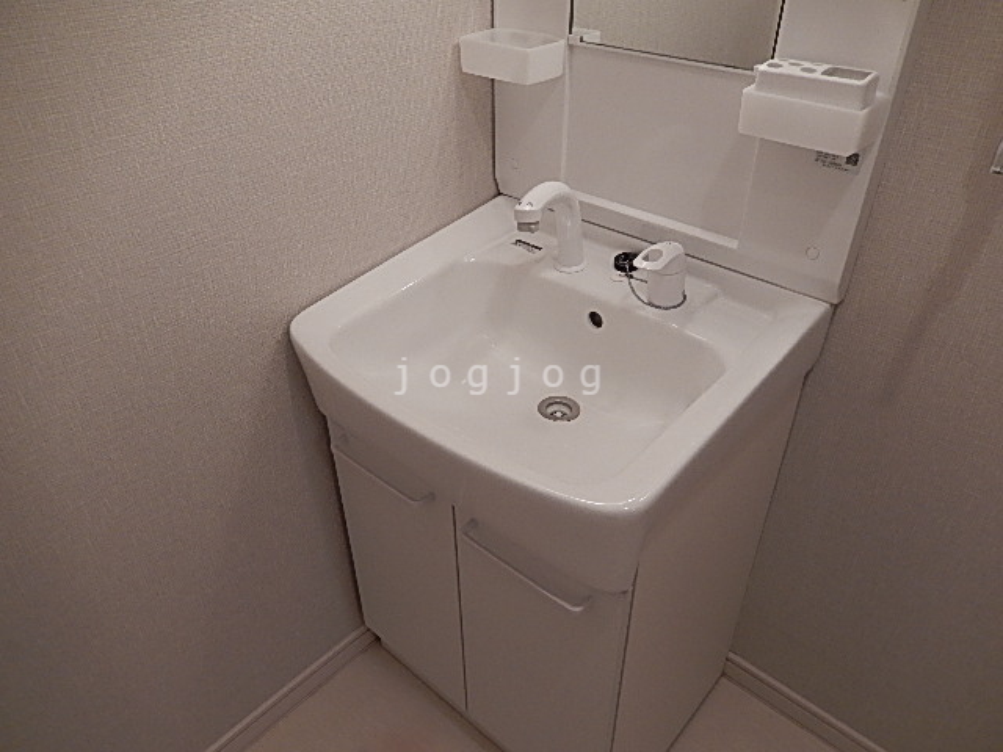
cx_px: 502
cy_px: 376
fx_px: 724
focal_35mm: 25
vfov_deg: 54.9
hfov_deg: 69.4
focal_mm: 4.5
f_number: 3.4
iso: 180
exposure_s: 1/30
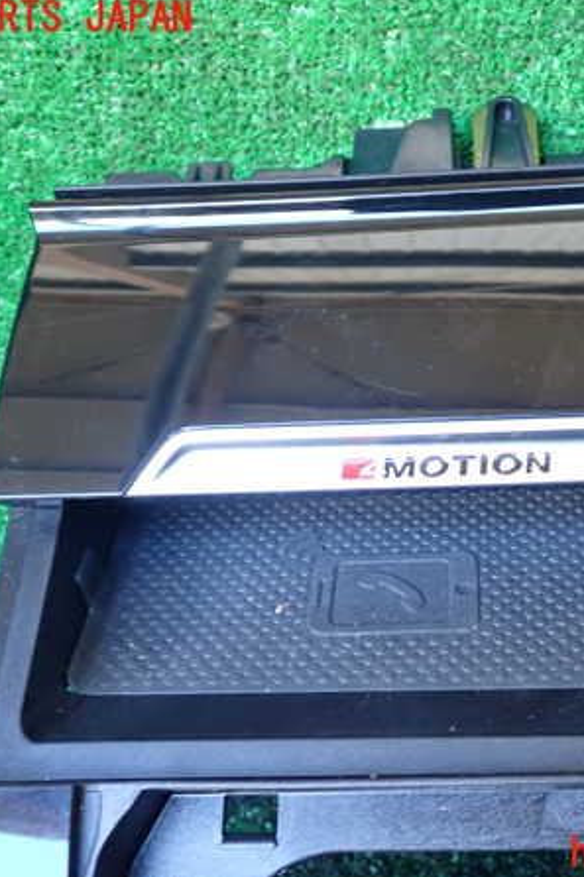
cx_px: 425
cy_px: 437
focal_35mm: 42
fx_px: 1023
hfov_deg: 31.4
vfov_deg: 46.4
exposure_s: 1/30
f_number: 2.3
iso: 320
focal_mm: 5.4
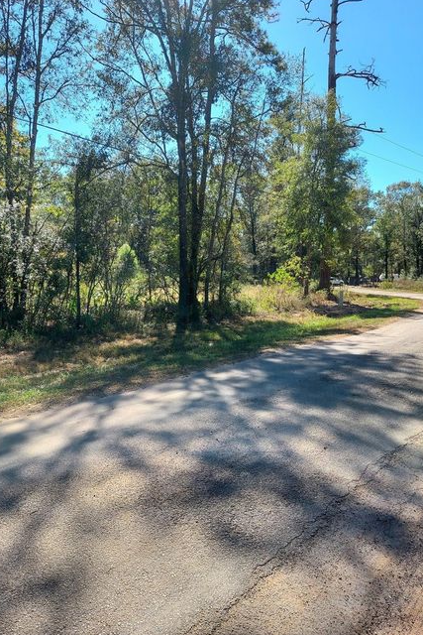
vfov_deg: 69.4
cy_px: 306
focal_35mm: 26
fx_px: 458
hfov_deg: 49.6
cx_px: 203
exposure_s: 1/525
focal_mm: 4.6
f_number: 1.8
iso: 40
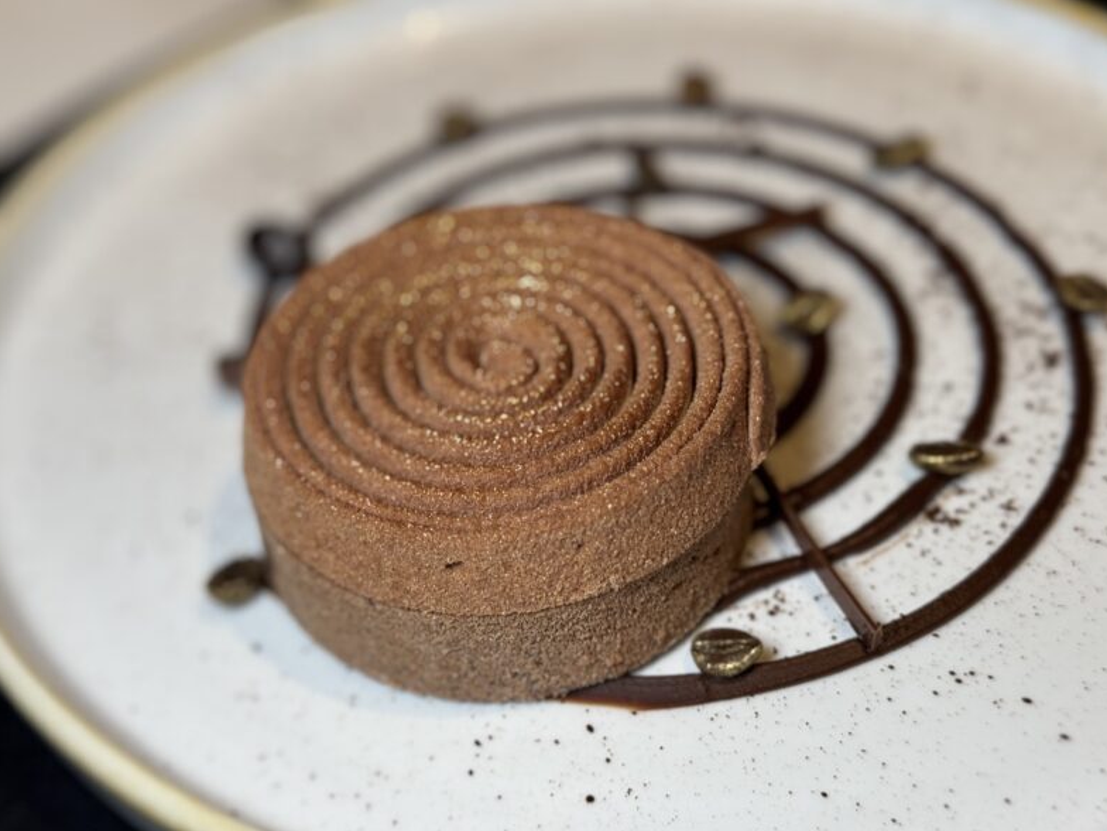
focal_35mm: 49
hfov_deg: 38.9
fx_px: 1567
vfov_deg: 29.7
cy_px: 421
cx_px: 561
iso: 64
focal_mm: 6.76
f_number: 1.78
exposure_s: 1/100
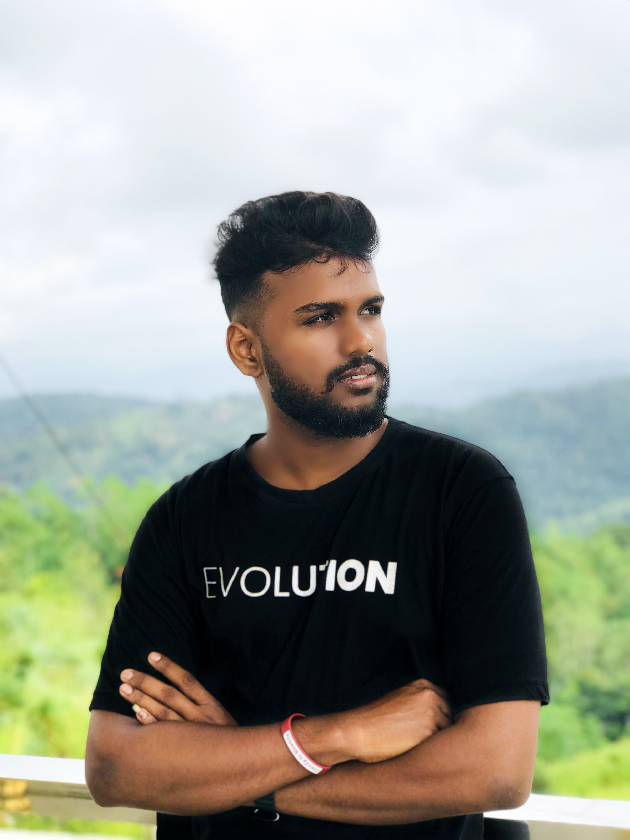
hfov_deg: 25.7
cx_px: 315
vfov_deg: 33.8
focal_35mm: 57
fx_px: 1383
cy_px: 420
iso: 20
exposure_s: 1/577
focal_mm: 6.6
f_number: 2.8
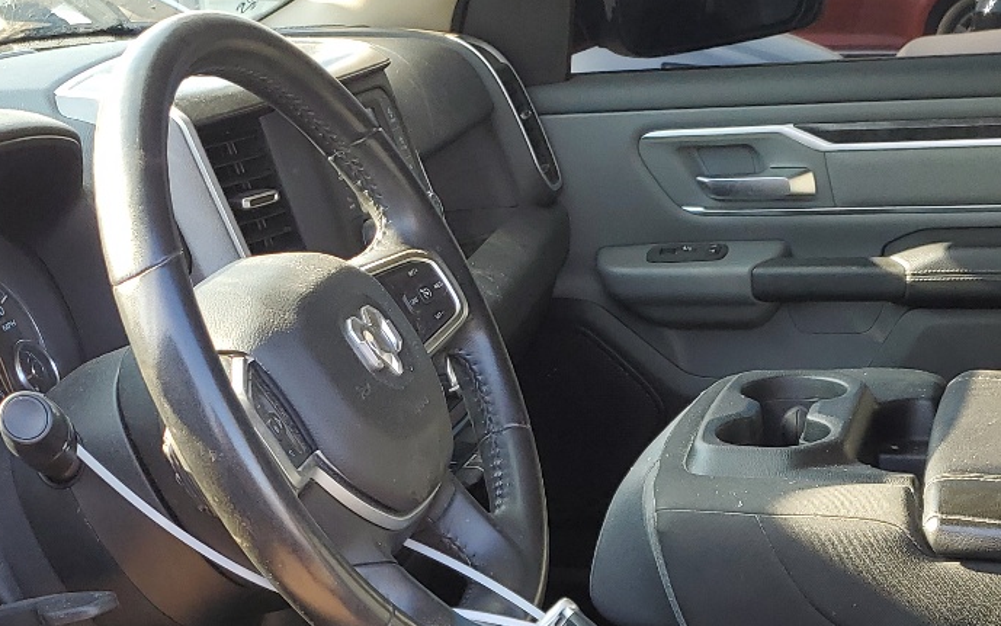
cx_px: 561
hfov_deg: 32.0
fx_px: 1746
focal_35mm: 64
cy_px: 858
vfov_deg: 18.6
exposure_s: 1/185
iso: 50
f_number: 1.5
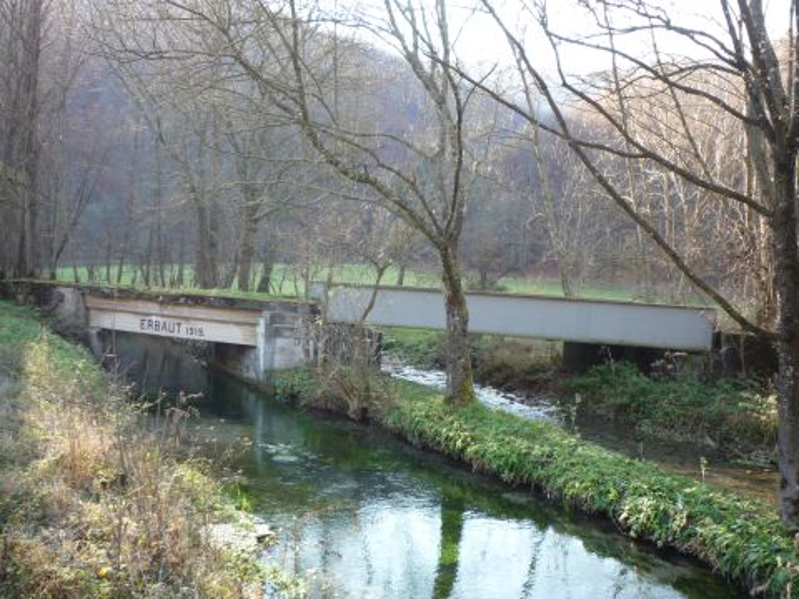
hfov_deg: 56.8
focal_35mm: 32
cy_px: 300
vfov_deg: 44.2
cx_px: 400
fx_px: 739
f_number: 3.3
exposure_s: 1/60
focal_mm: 5.2
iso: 100
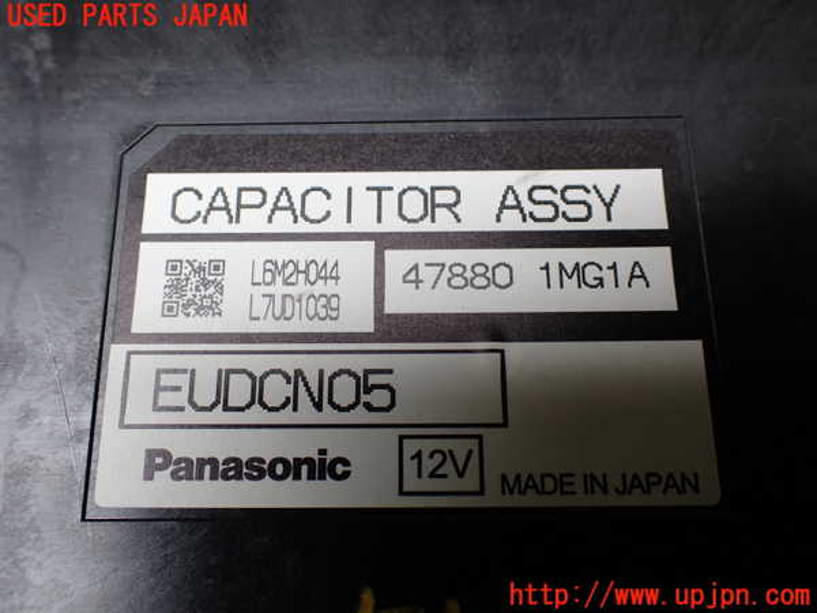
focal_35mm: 30
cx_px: 408
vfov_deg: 46.8
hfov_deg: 60.0
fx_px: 708
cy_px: 306
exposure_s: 1/125
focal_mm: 5.4
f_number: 2.3
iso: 100
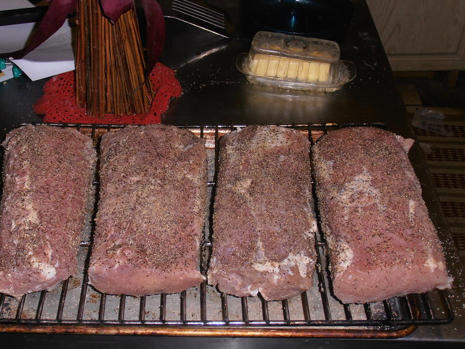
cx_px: 192
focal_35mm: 52
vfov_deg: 28.0
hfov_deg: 36.7
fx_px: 698
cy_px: 183
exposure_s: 1/40
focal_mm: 7.87
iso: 80
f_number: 4.2
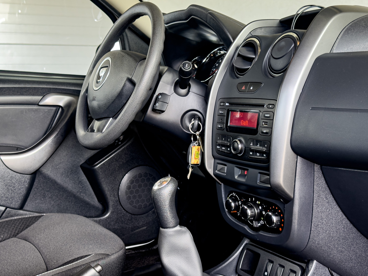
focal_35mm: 48
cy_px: 138
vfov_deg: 30.3
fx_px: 510
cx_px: 184
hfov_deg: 39.7
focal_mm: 6.86
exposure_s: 1/60
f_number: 1.8
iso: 125
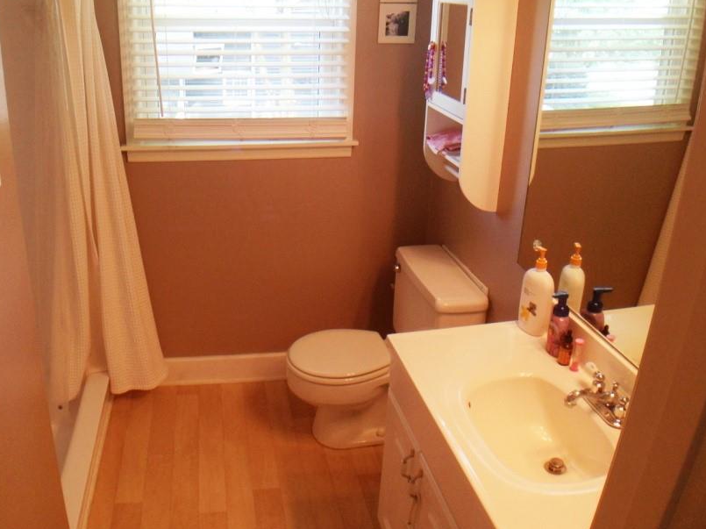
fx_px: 856
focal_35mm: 42
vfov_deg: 34.2
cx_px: 288
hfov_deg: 44.6
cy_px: 202
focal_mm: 4.13
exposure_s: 1/20
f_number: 2.4
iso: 80
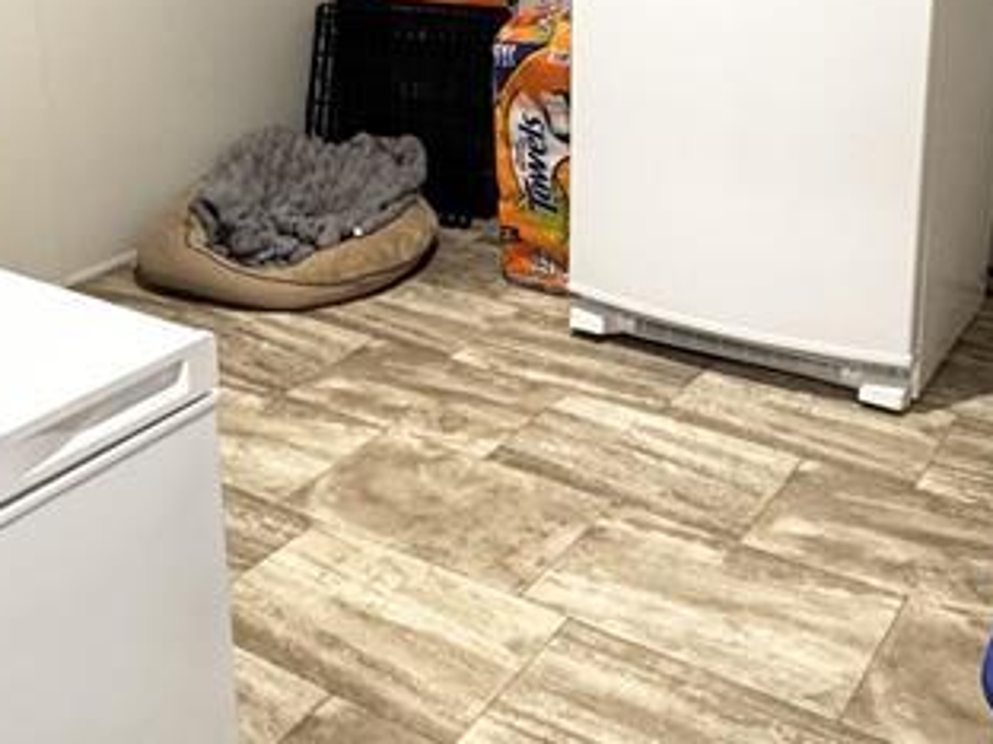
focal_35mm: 46
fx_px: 1320
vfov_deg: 30.2
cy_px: 83
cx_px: 417
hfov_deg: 41.1
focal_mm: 2.22
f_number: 2.2
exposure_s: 1/60
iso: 320
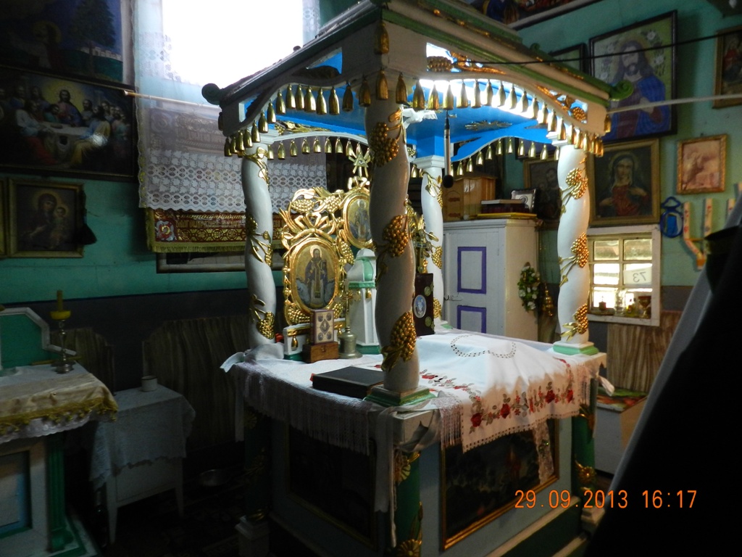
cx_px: 371
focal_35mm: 23
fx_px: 493
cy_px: 278
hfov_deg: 73.9
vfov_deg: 58.9
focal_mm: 4
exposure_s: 1/20
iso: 400
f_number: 3.4
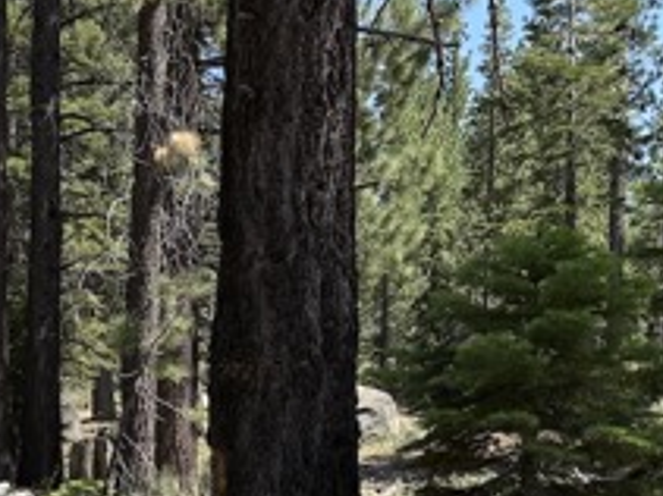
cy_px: 647
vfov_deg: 17.5
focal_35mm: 79
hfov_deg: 23.2
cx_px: -75
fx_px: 1512
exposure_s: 1/2398
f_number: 1.6
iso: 50
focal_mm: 5.96
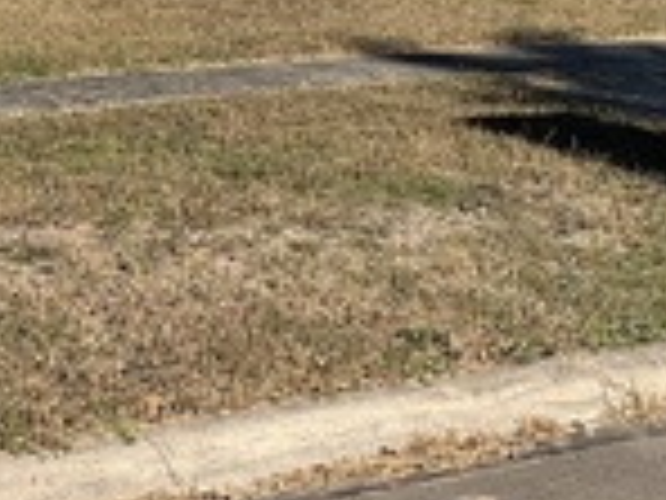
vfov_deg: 11.7
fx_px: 2405
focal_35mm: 125
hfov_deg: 15.5
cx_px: 18
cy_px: -54
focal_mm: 3
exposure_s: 1/2667
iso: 16
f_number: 1.8
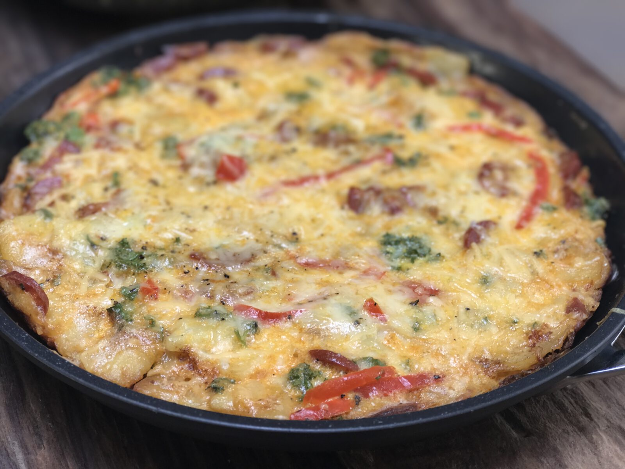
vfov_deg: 25.7
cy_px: 234
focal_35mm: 57
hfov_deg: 33.8
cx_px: 312
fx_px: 1029
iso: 32
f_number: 2.8
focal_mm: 6.6
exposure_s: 1/50
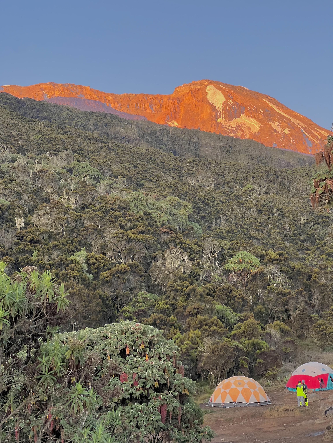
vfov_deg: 25.3
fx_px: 988
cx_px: 166
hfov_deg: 19.1
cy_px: 222
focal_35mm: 77
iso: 100
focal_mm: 9
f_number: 2.8
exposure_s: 1/99
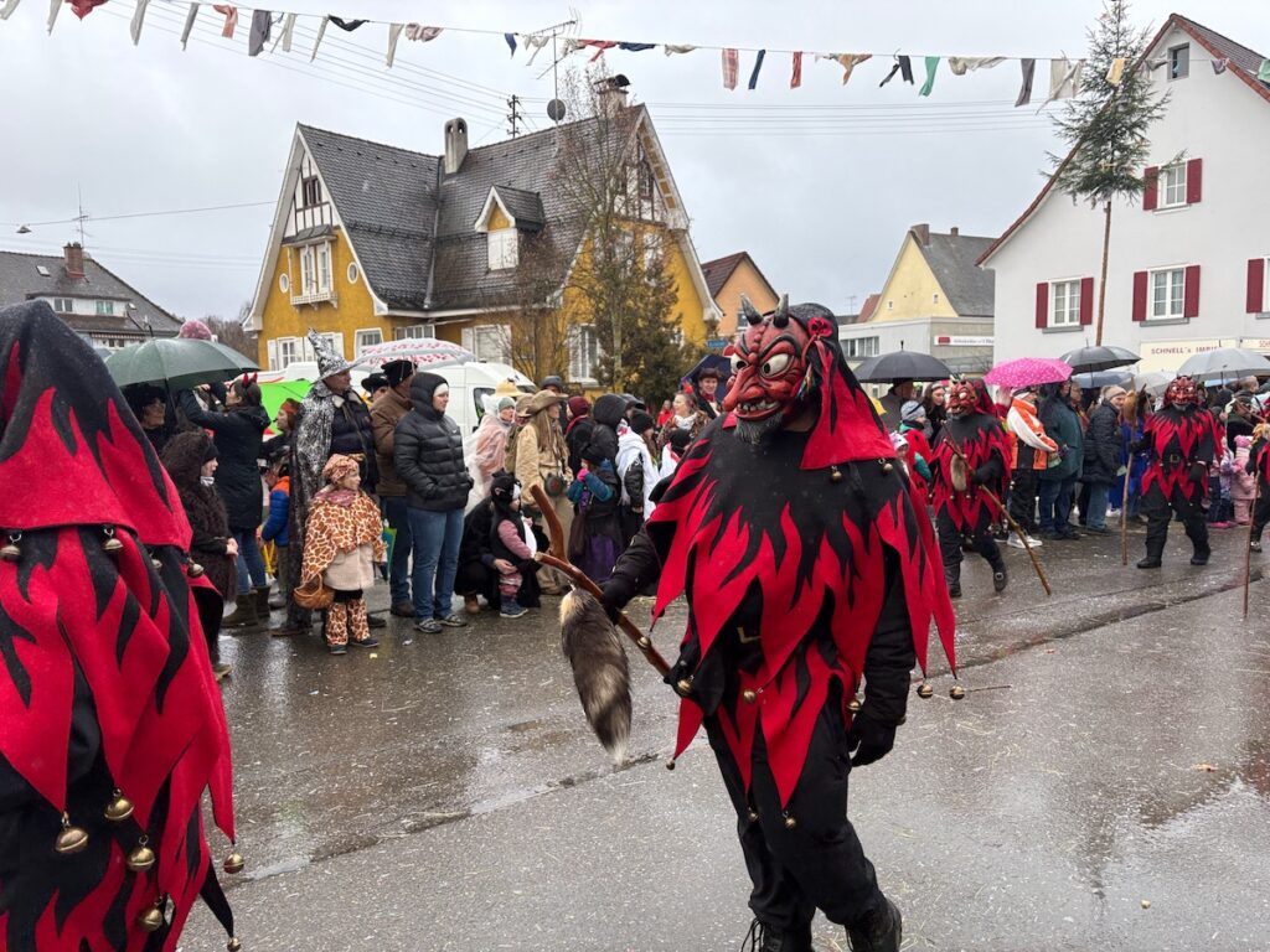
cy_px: 476
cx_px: 635
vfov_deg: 53.1
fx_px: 954
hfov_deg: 67.3
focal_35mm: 26
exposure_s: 1/339
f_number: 1.6
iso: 50
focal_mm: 5.96
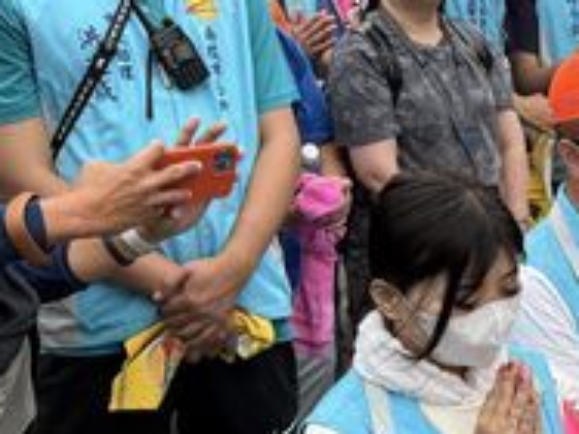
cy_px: 319
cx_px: 746
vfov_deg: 19.0
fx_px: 1287
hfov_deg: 22.7
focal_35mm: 77
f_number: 1.78
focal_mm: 6.76
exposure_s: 1/121
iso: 160
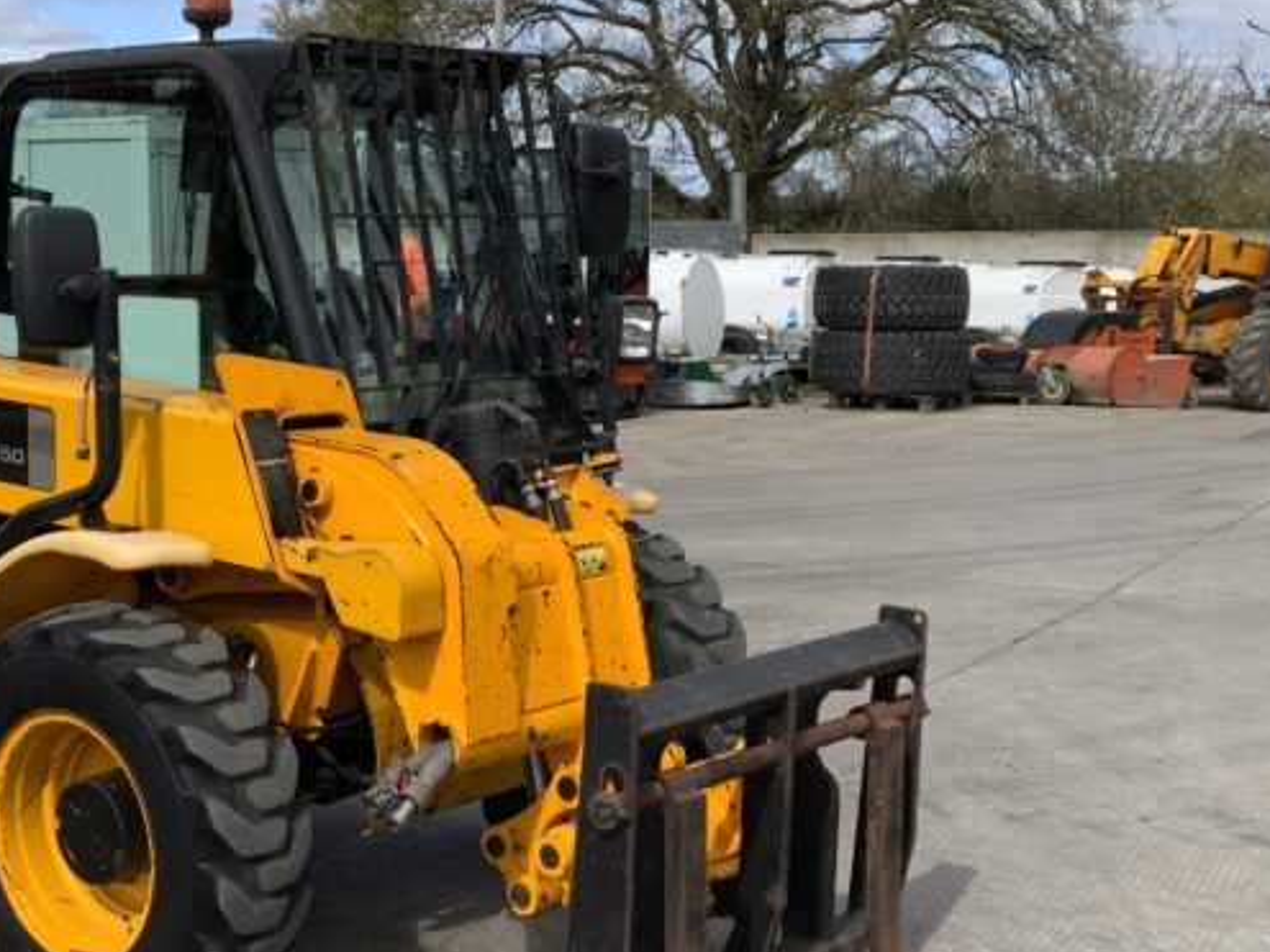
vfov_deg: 24.4
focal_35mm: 60
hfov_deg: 32.1
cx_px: 521
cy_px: 521
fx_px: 2201
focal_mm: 3
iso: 16
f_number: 1.8
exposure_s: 1/1675
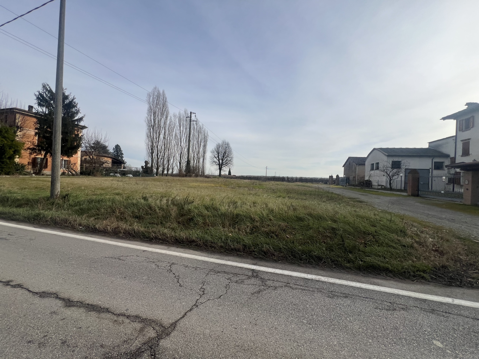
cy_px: 180
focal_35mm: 13
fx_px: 180
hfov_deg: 106.2
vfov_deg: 89.9
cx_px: 240
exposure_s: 1/1946
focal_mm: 1.57
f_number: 1.8
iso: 32
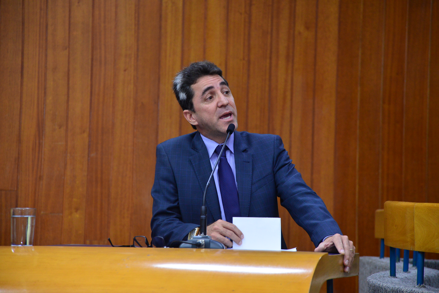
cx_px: 220
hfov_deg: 17.1
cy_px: 146
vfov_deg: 11.4
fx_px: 1464
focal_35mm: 120
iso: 2000
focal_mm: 120
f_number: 5.6
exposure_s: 1/50
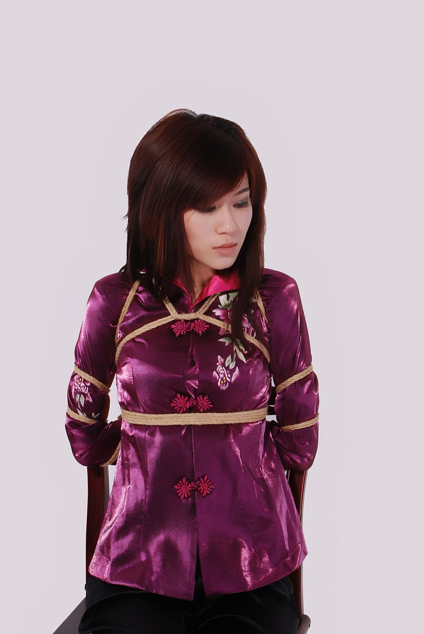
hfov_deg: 22.3
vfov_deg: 32.8
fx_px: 1075
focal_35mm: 61
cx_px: 212
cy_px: 320
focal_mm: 40
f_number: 8
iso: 100
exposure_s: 1/8
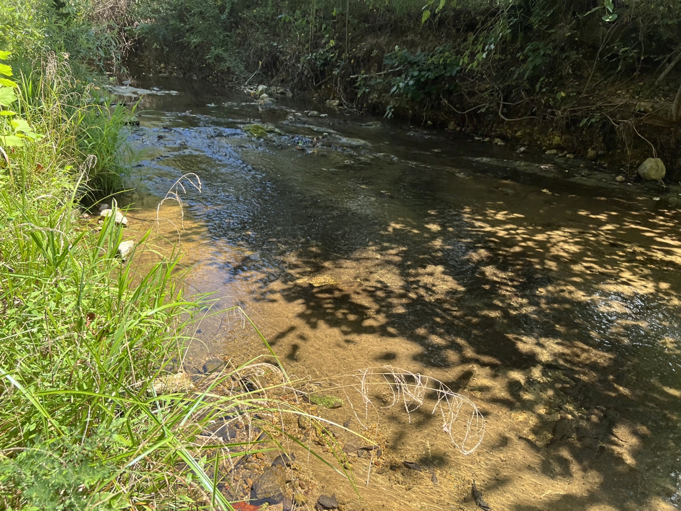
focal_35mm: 26
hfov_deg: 67.3
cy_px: 256
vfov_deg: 53.1
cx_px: 340
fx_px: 511
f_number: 1.5
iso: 50
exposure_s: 1/909
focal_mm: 5.7
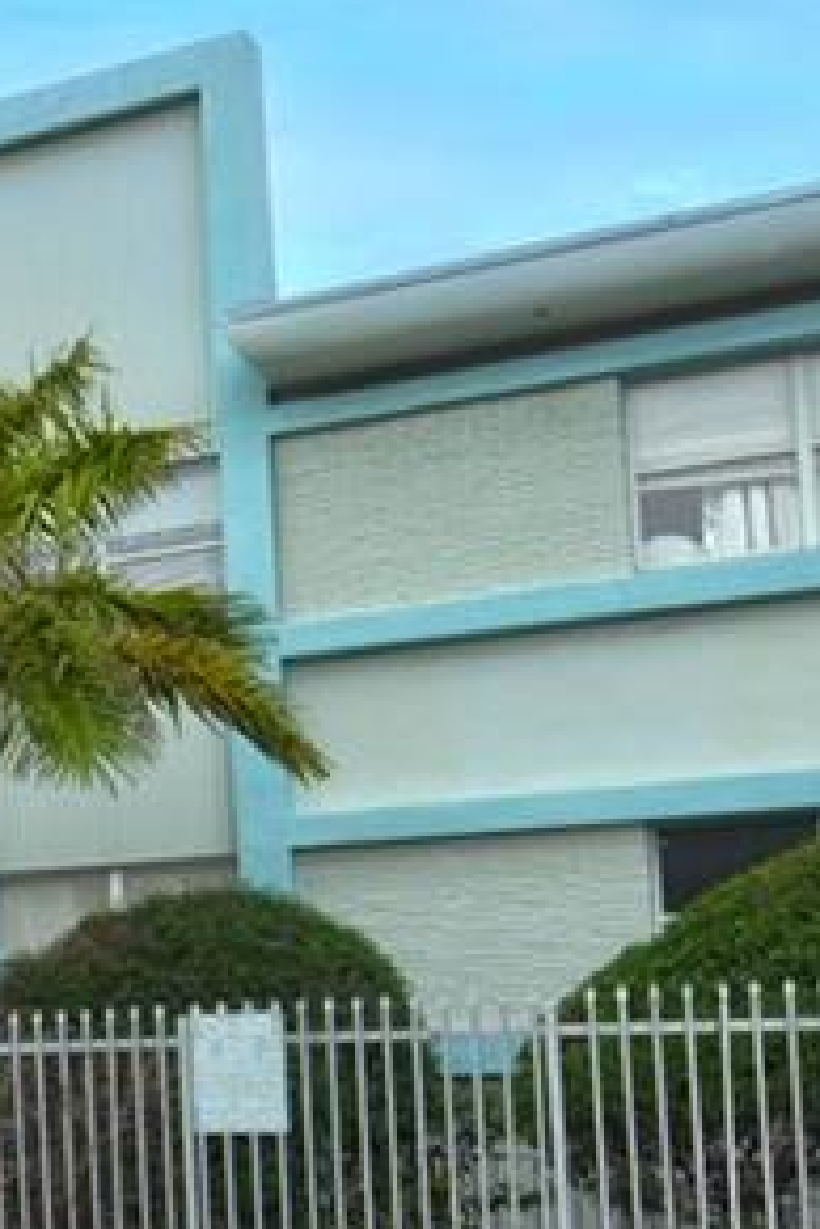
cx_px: -786
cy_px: 897
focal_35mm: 66
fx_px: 2255
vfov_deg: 30.1
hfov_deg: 16.2
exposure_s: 1/400
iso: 200
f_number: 10
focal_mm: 12
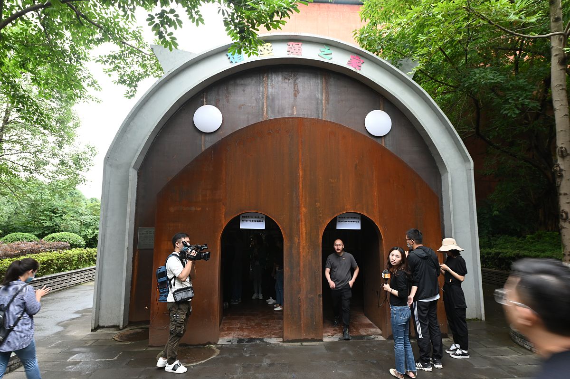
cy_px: 190
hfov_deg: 84.0
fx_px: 316
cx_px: 285
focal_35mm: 20
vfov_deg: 61.8
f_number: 8
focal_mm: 20
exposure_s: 1/40
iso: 250
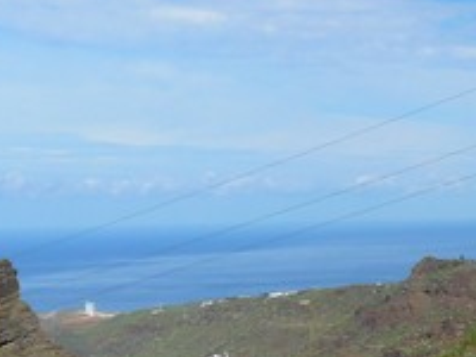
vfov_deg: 11.3
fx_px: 1801
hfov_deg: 14.1
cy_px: 224
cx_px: 724
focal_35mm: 131
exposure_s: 1/250
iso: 100
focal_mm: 7.4
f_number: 5
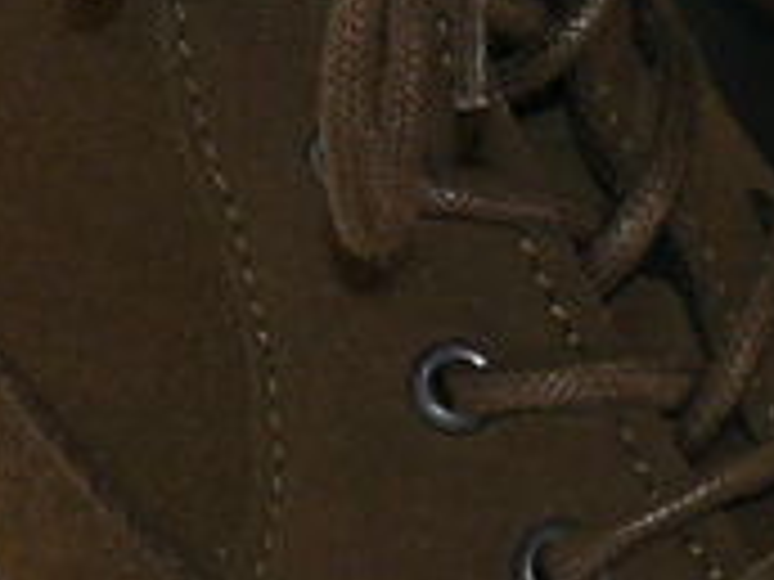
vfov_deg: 4.3
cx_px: 706
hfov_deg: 5.7
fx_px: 7804
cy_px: 112
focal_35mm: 349
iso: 100
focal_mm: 10.8
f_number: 3.2
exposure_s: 1/30
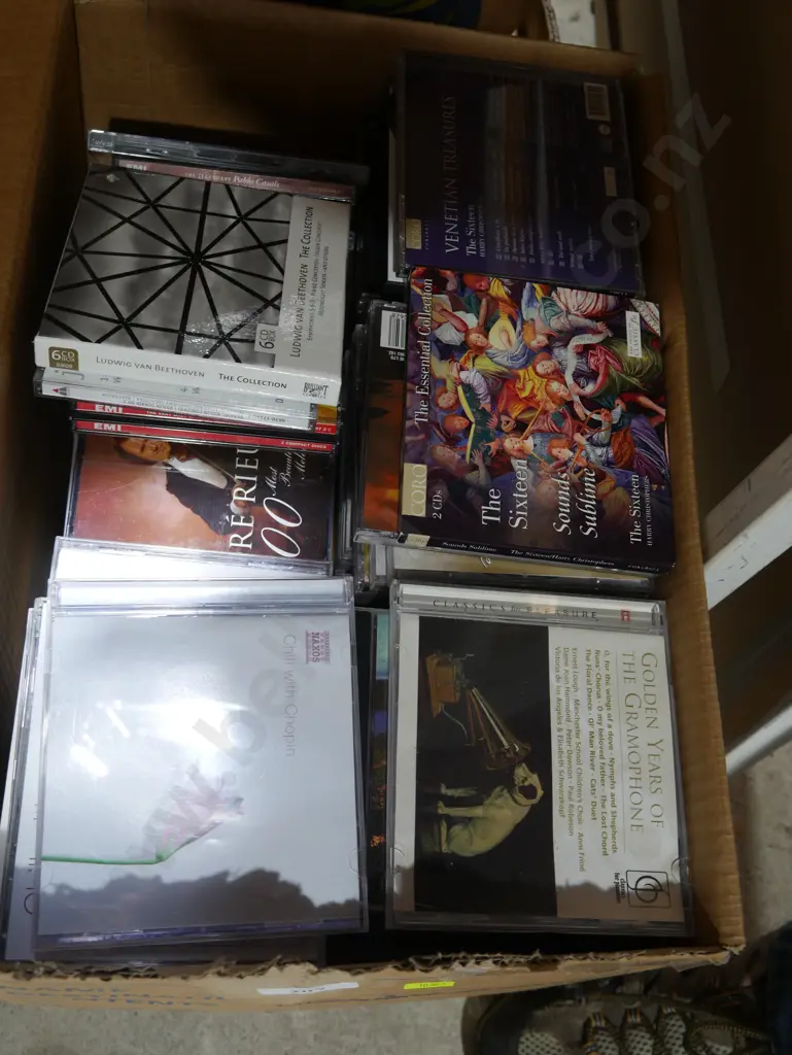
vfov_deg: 51.3
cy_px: 528
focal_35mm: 36
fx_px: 1097
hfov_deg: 39.7
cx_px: 396
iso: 500
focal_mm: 18
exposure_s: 1/60
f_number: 4
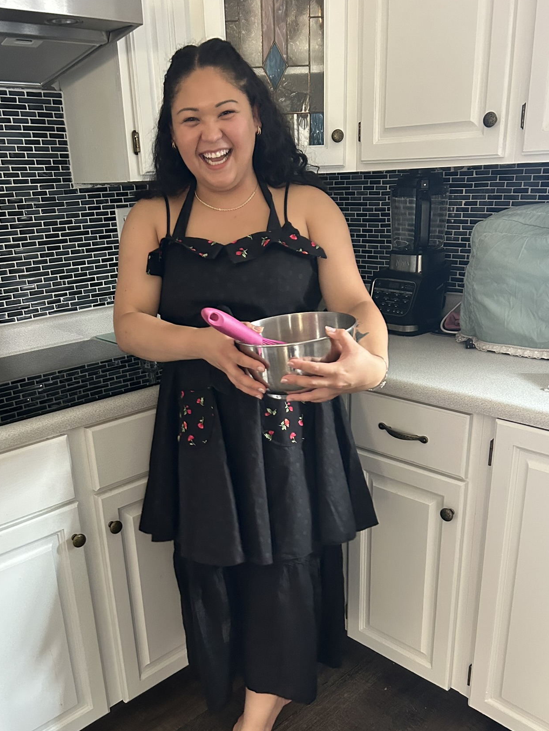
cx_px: 251
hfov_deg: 44.1
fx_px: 677
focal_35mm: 32
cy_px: 444
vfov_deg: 56.3
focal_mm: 5.7
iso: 500
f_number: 1.5
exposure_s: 1/60
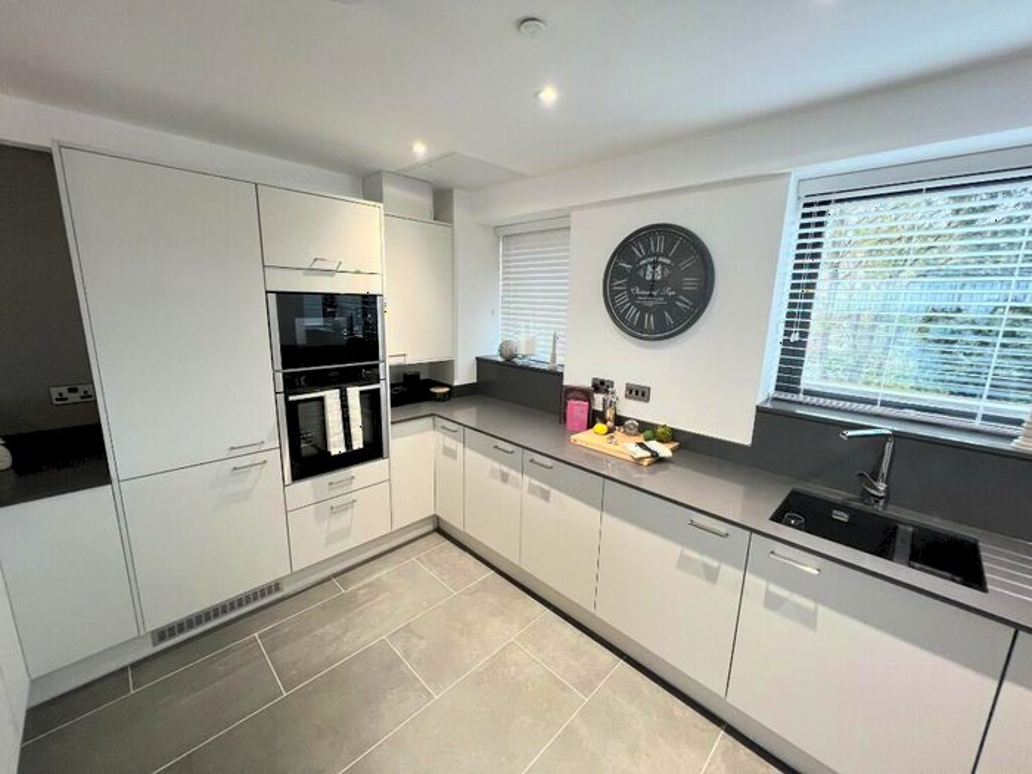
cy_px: 387
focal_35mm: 13
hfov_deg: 106.2
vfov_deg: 89.9
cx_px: 516
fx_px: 388
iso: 250
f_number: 1.8
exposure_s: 1/50
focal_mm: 1.57
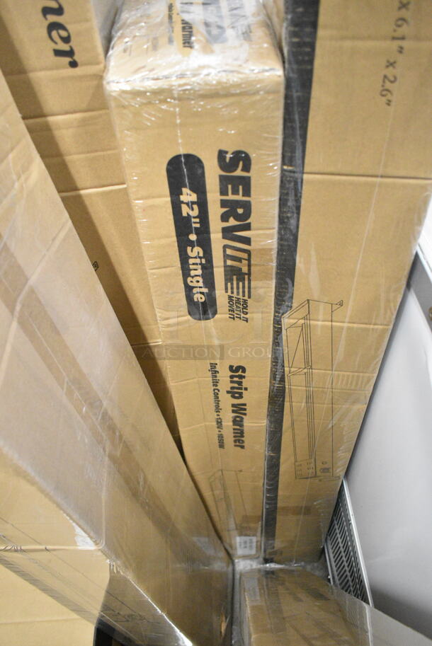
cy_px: 323
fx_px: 485
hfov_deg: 48.0
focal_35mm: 27
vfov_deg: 67.3
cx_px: 216
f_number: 4.5
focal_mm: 18
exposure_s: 1/125
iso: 6400
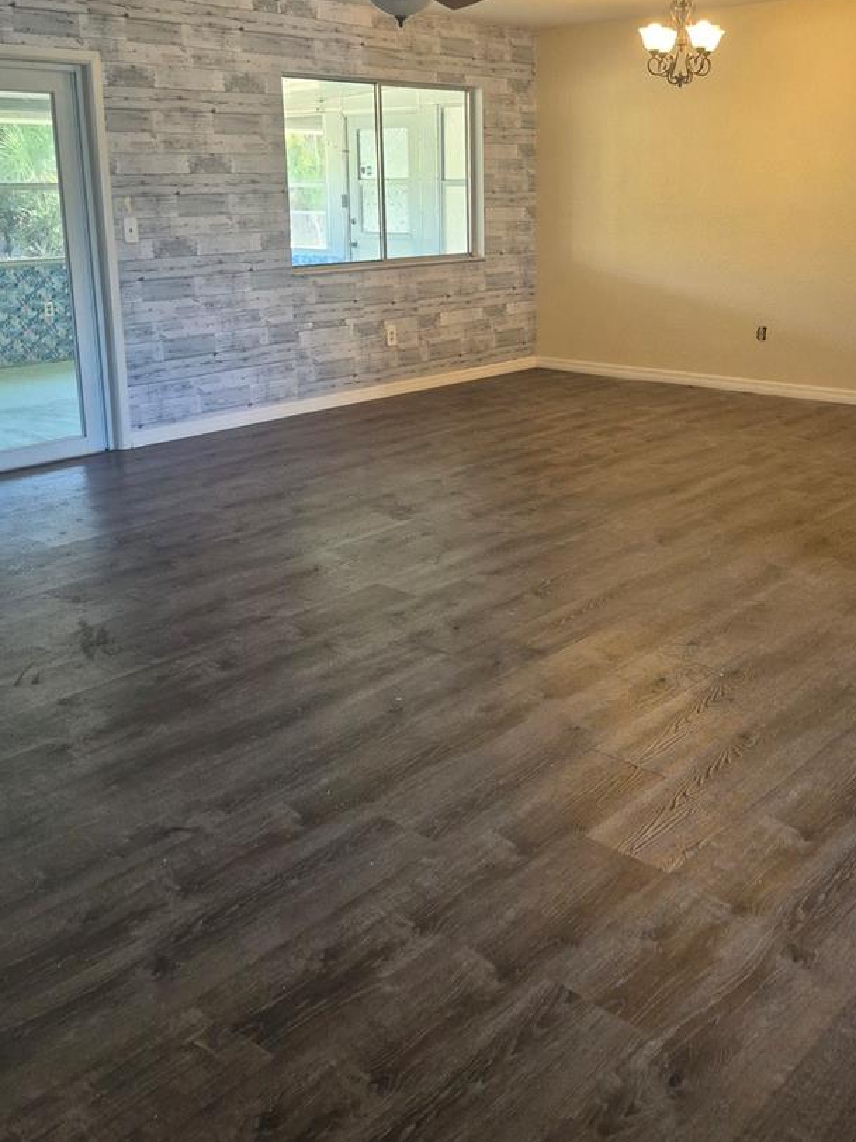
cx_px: 475
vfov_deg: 53.6
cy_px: 453
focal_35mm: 34
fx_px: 1121
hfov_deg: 41.7
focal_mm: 5.4
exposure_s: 1/120
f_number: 1.8
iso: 250
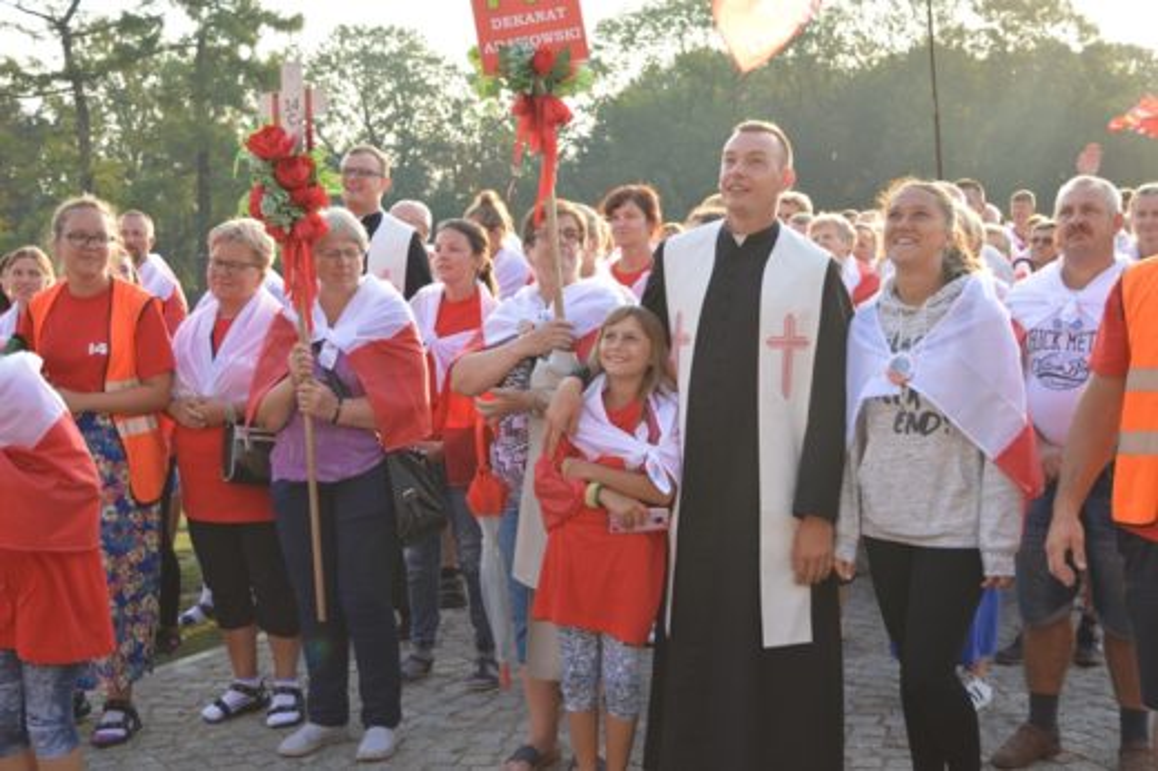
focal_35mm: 54
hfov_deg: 36.9
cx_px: 579
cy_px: 386
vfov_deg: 25.0
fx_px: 1736
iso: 160
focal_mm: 36
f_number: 5.6
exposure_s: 1/125
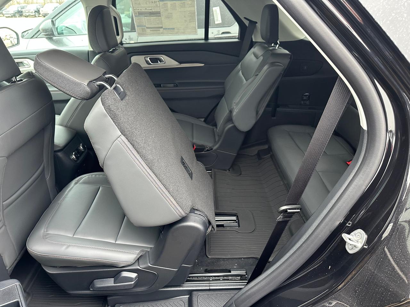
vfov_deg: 56.8
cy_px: 154
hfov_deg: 71.6
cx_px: 205
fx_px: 284
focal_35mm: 24
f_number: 1.78
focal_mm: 6.86
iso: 320
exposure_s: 1/60
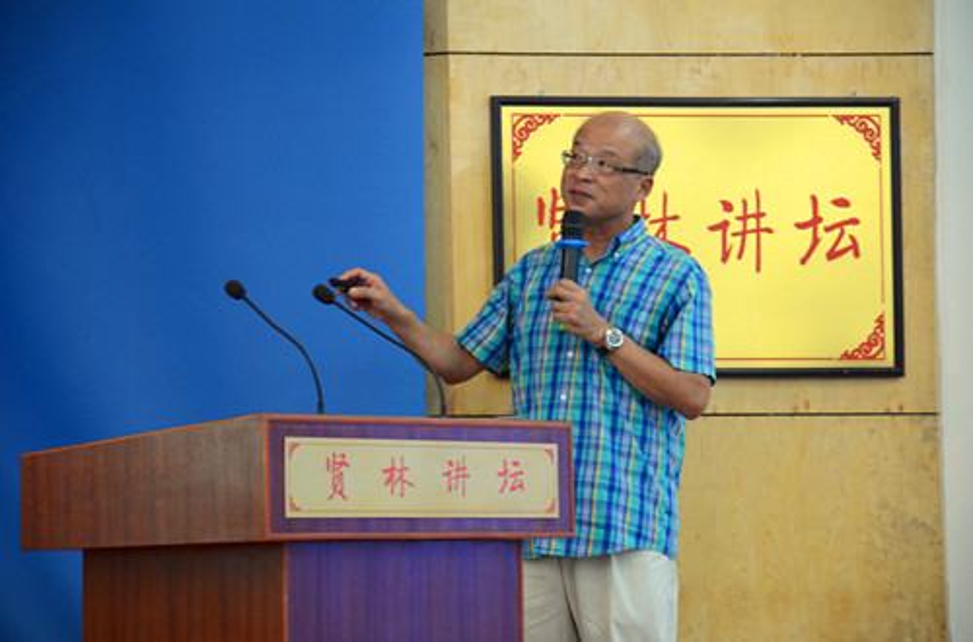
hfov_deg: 13.1
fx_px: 4243
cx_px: 486
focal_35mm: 158
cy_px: 321
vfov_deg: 8.7
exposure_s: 1/13
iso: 1000
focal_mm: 105
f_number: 5.6
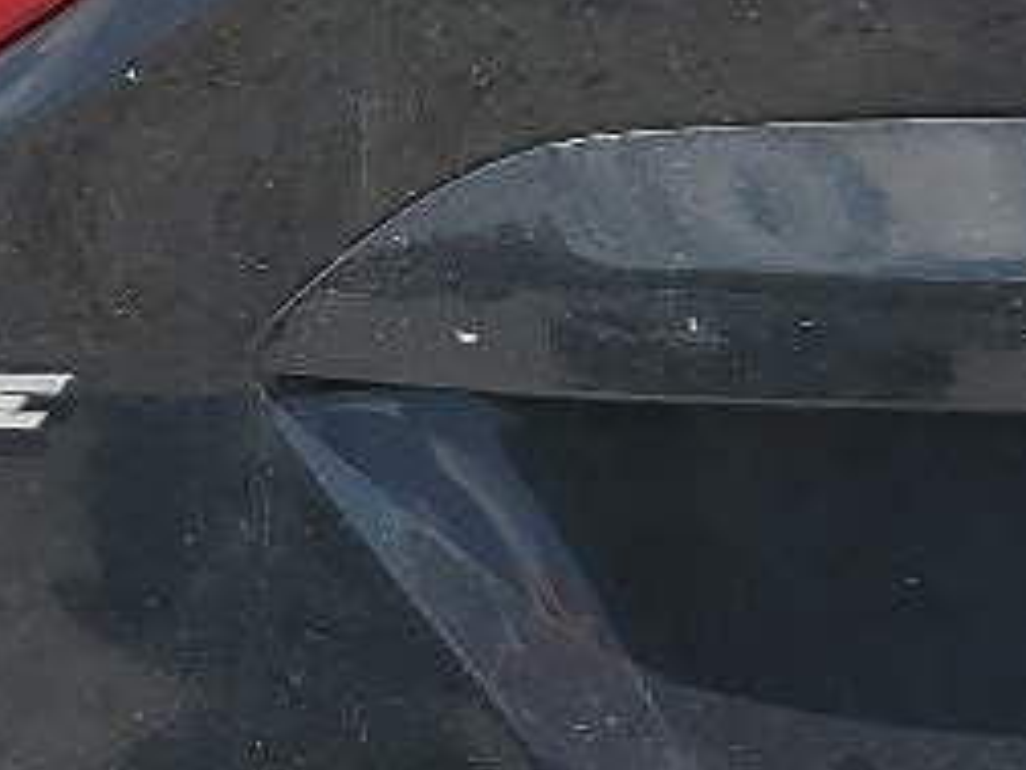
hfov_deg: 11.3
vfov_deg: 9.0
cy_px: 285
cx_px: 1738
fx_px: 4891
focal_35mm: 165
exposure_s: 1/2500
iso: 50
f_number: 1.5
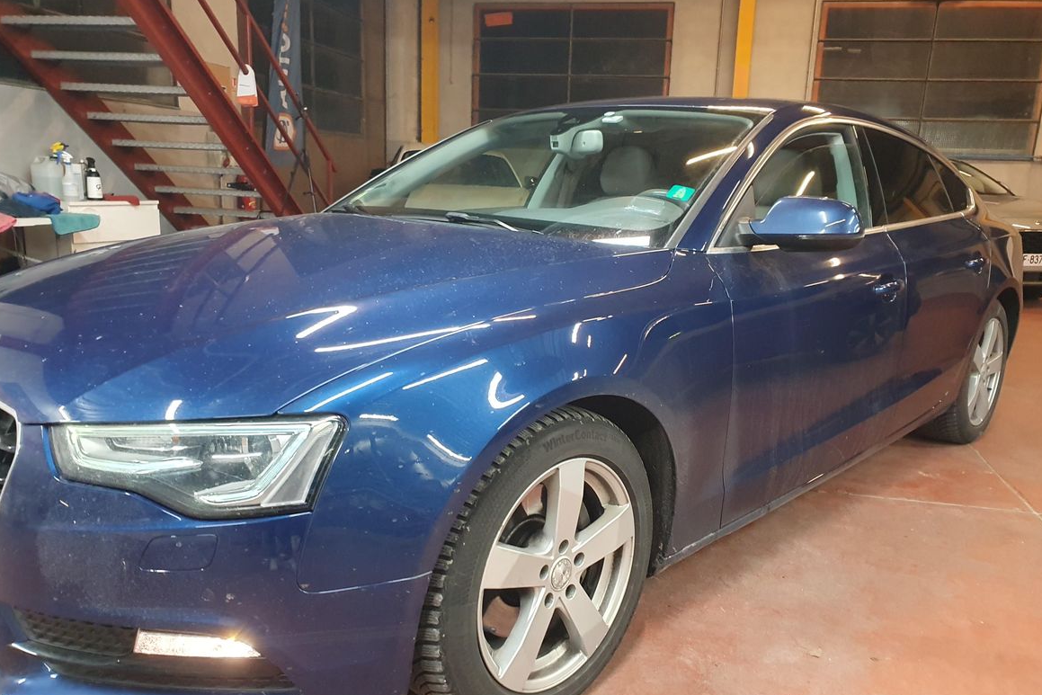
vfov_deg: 46.3
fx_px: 810
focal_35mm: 28
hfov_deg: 65.5
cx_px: 537
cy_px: 394
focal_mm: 4.32
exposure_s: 1/50
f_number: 2.4
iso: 500
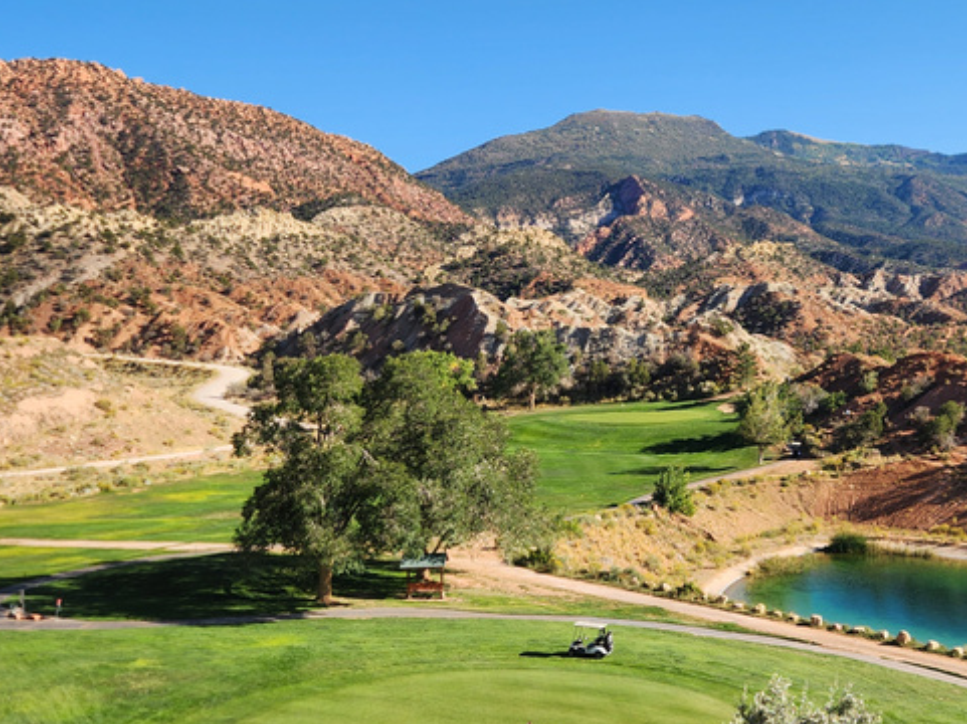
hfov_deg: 38.6
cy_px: 284
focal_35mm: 49
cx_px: 629
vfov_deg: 29.6
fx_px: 1368
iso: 20
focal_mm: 5.4
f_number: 1.8
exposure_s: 1/1160
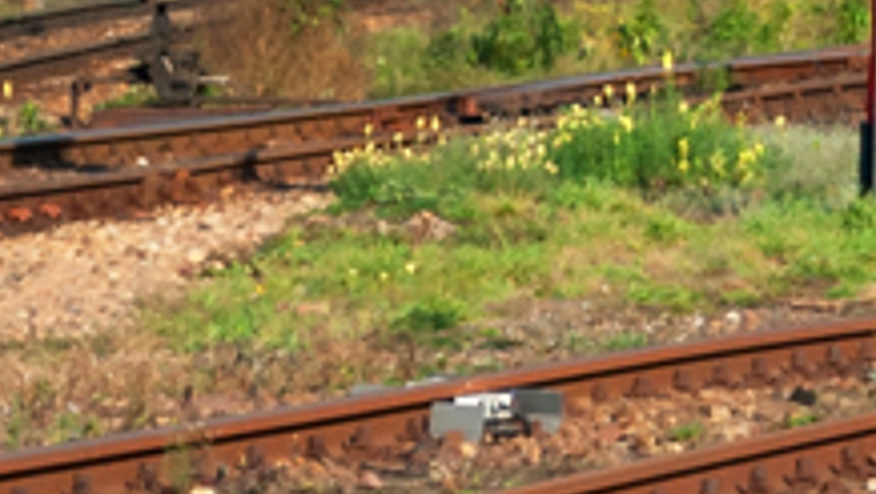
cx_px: 2692
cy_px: -1070
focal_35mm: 554
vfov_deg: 2.2
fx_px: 12878
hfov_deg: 3.8
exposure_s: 1/320
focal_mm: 48
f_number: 8
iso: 100
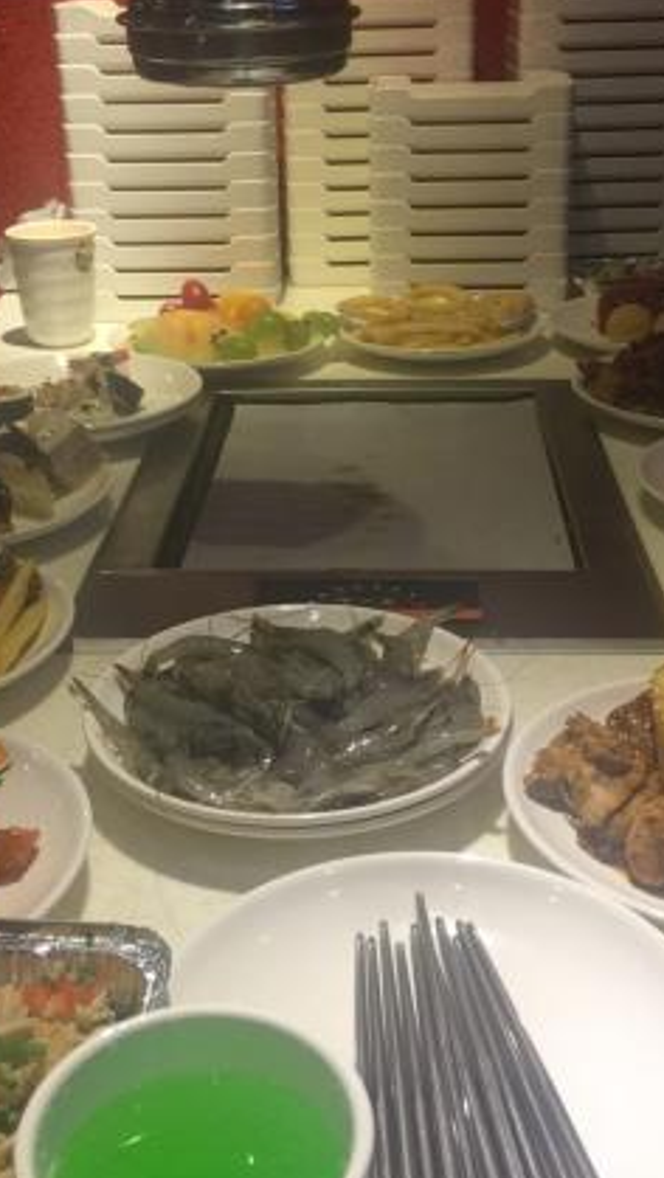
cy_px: 507
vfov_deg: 45.3
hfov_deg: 26.6
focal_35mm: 45
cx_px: 321
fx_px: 1407
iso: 64
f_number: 2.2
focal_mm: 4.15
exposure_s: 1/17
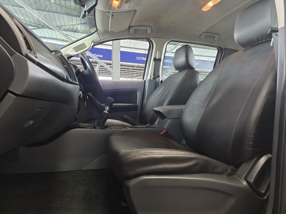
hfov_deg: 73.9
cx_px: 143
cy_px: 107
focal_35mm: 23
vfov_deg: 58.9
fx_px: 190
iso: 500
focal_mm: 6.25
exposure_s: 1/100
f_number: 1.7
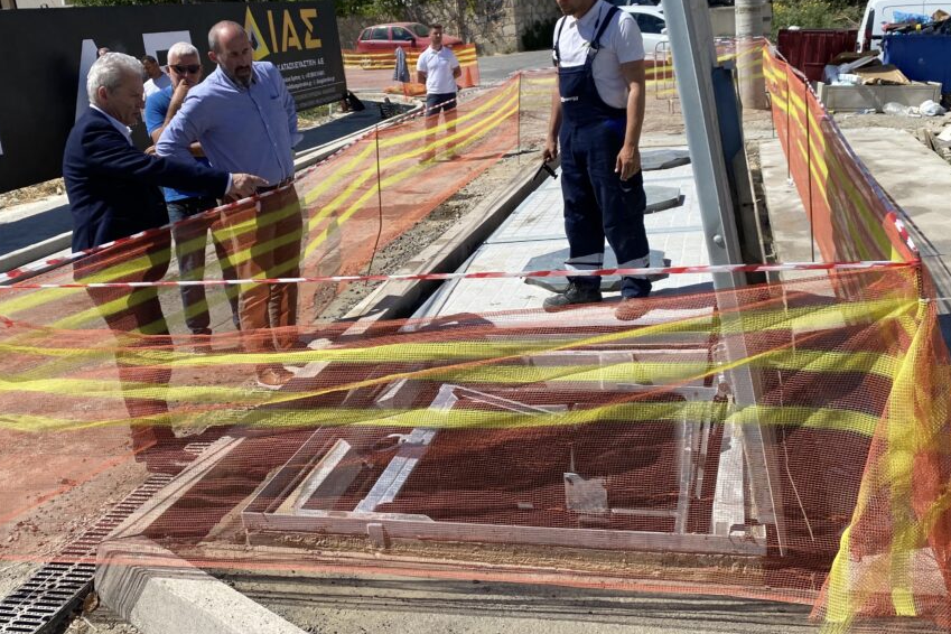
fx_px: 898
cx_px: 437
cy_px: 240
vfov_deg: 38.7
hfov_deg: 55.7
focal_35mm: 34
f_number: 1.8
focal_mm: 4.25
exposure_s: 1/3846
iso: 32
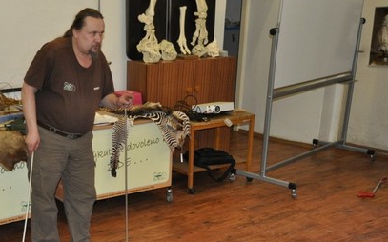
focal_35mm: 54
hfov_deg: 36.5
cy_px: 211
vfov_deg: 23.4
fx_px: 571
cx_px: 87
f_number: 3.5
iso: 800
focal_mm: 18
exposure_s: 1/60
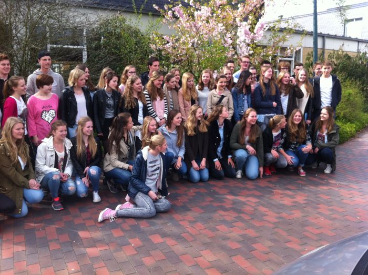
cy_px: 138
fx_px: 372
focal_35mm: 35
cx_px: 184
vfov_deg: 40.6
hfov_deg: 52.7
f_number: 2.8
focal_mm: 3.85
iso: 80
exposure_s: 1/311
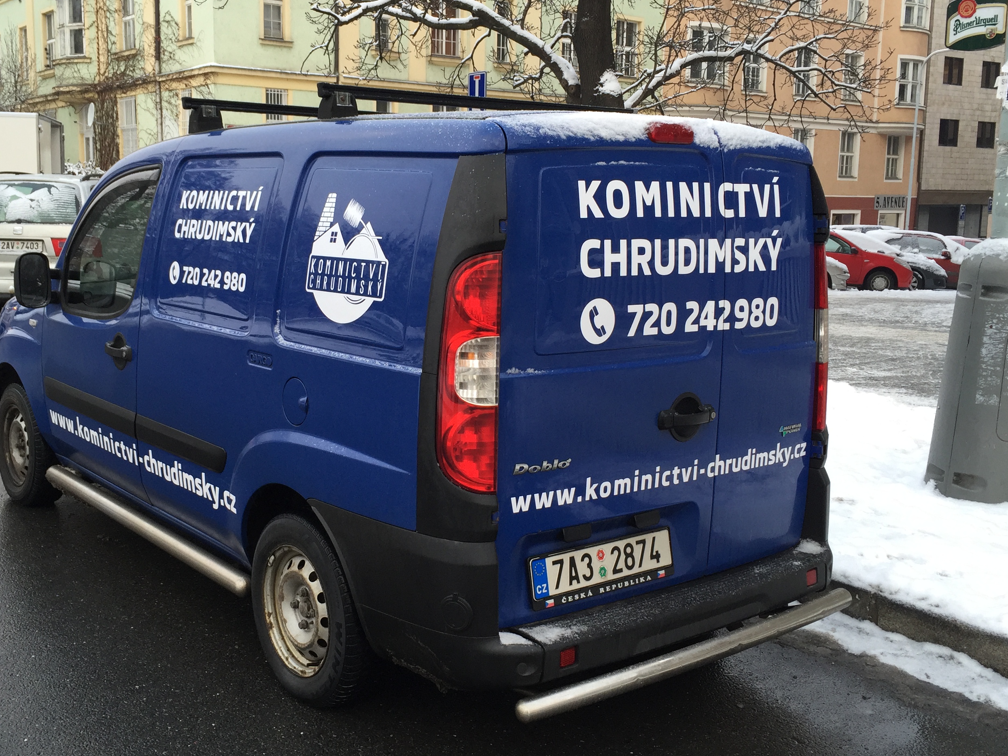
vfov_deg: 37.7
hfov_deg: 48.8
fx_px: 1106
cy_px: 360
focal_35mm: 38
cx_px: 429
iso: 32
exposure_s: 1/100
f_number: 2.2
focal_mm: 4.15
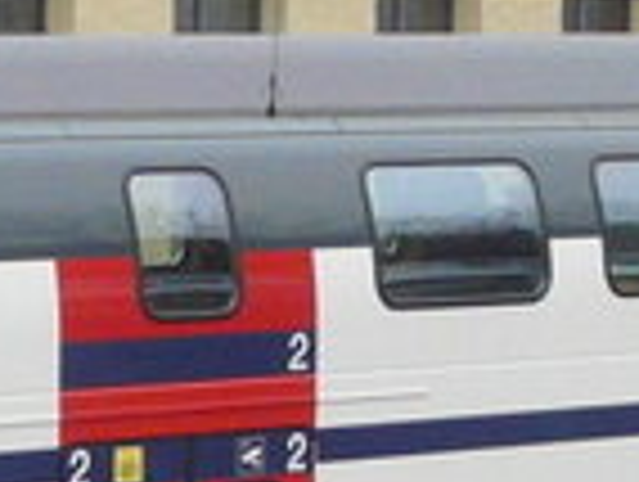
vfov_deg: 5.7
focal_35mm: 260
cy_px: 712
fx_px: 4808
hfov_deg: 7.6
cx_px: 140
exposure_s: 1/160
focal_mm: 6
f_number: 2.8
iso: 160
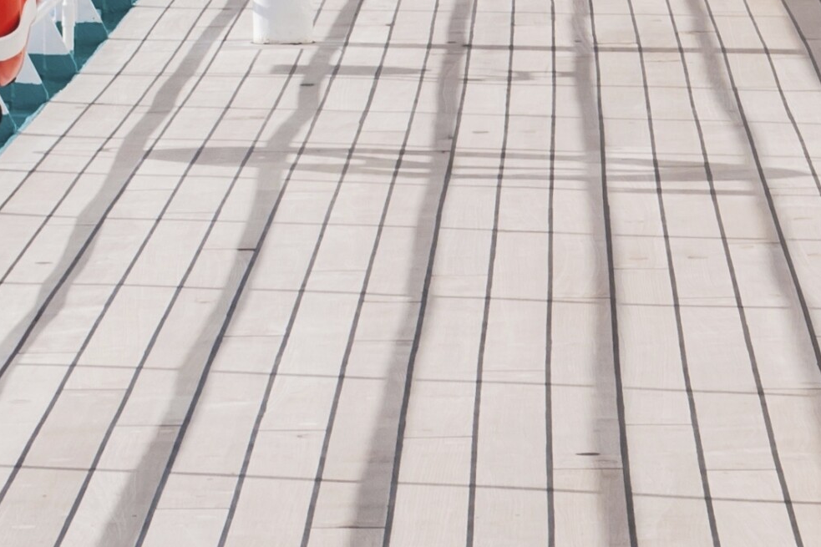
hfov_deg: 6.4
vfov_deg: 4.3
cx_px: 691
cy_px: -84
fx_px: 7341
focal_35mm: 322
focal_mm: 55
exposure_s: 1/400
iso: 200
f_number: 11
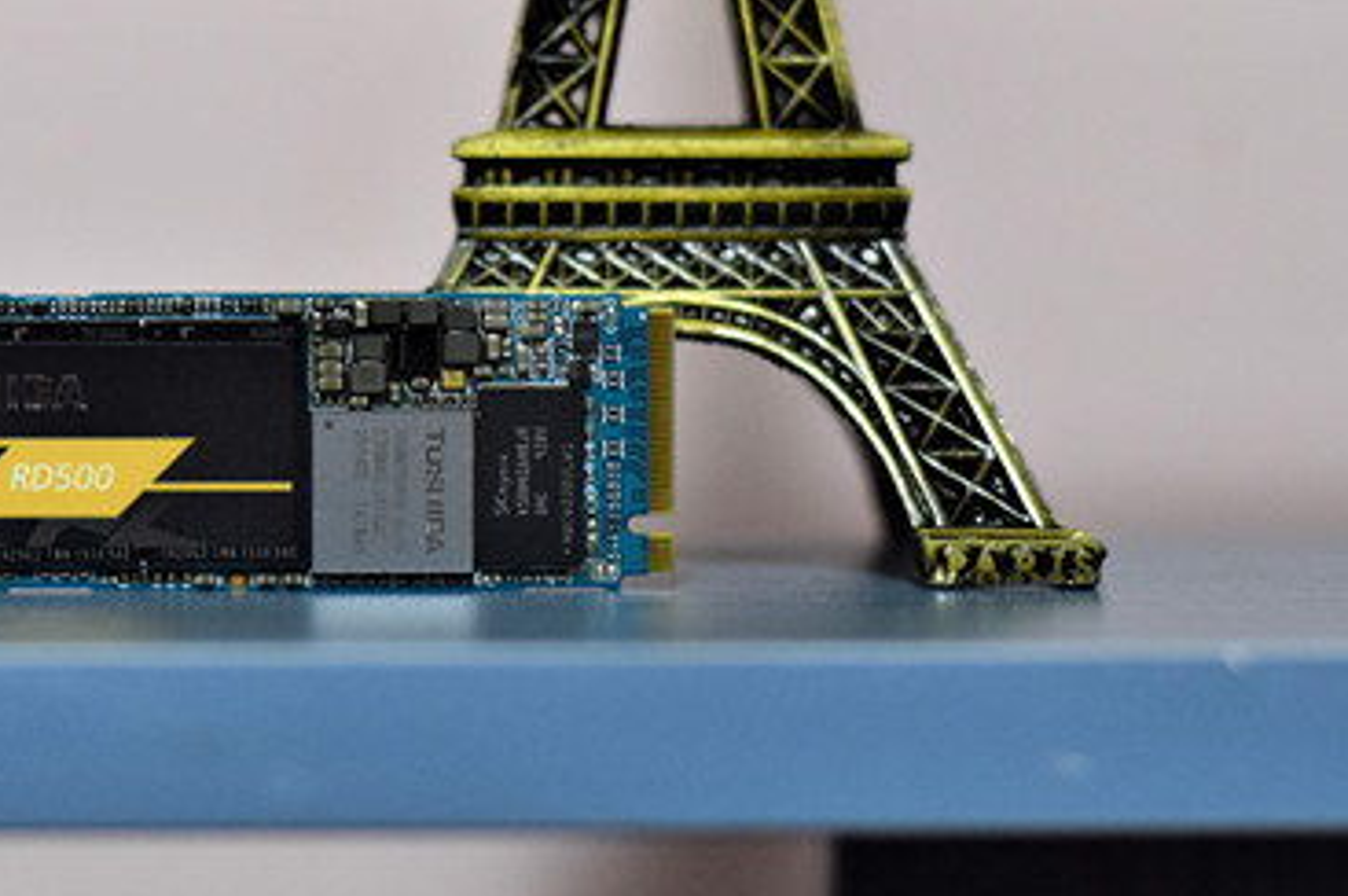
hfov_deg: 14.2
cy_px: 437
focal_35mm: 143
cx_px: 143
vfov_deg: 9.6
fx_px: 5350
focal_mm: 50
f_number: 2.8
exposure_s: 1/60
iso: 1600
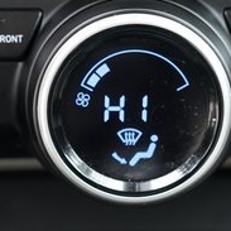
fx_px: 830
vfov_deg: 15.8
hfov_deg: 15.8
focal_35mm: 110
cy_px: 121
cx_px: 125
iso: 1000
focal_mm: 37
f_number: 4
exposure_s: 1/60
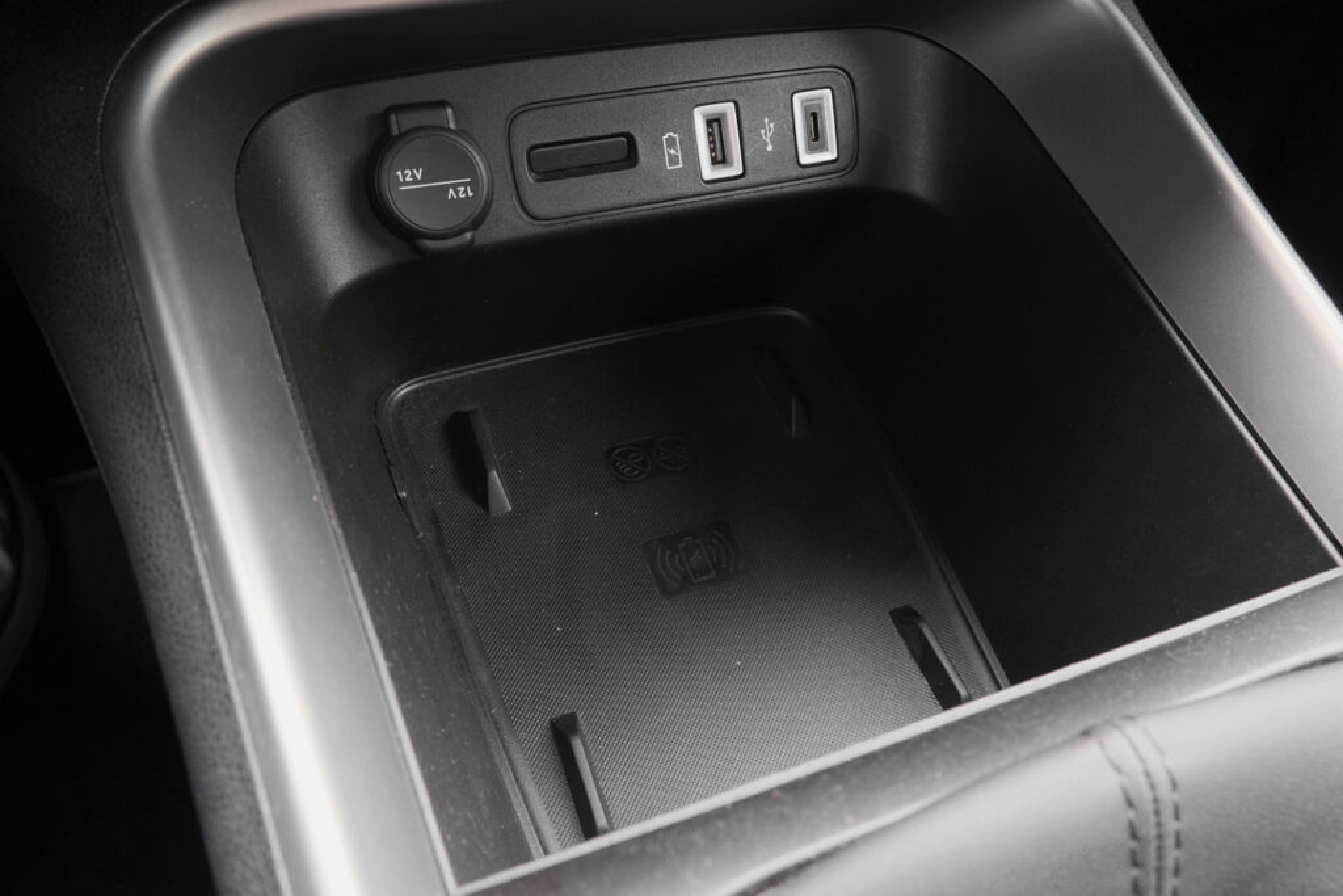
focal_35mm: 26
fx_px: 970
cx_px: 672
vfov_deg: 49.6
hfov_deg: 69.4
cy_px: 448
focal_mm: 17
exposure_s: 1/10
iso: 2000
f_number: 8
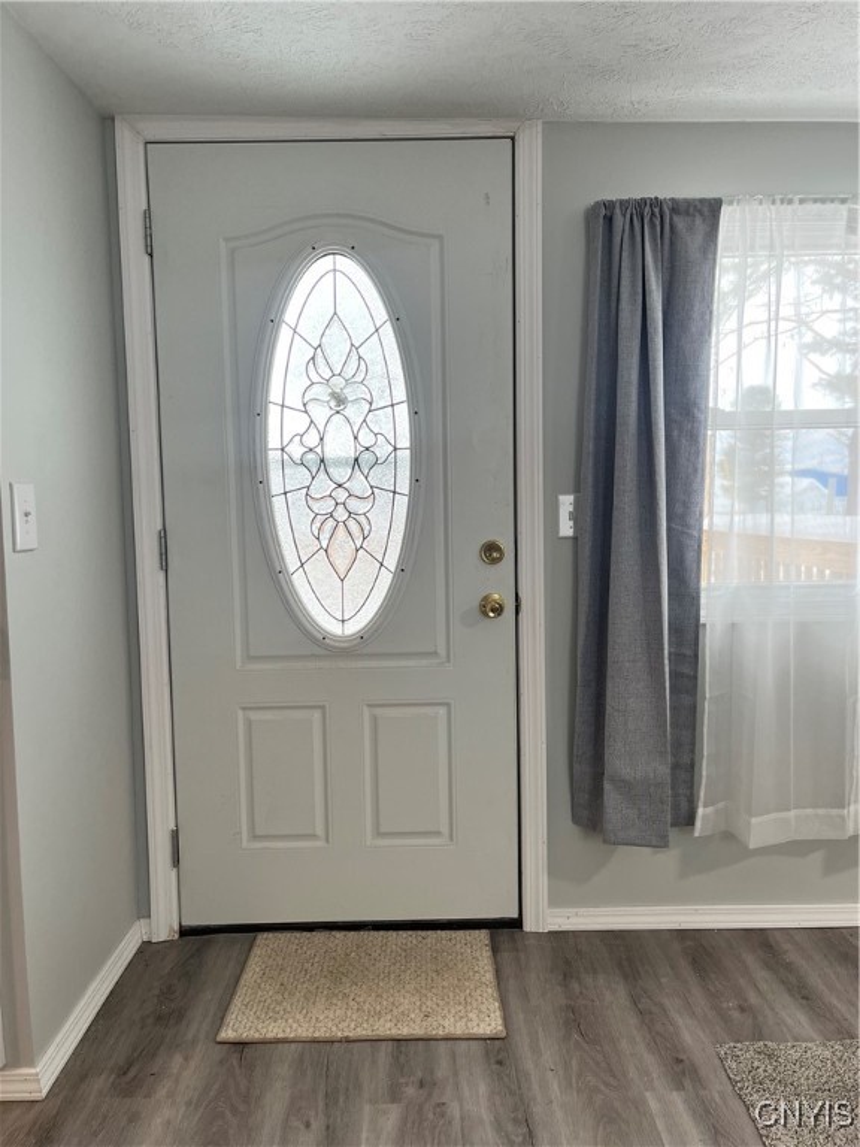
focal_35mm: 26
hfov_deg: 53.1
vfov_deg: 67.3
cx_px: 430
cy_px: 574
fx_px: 861
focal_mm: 5.1
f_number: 1.6
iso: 80
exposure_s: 1/120
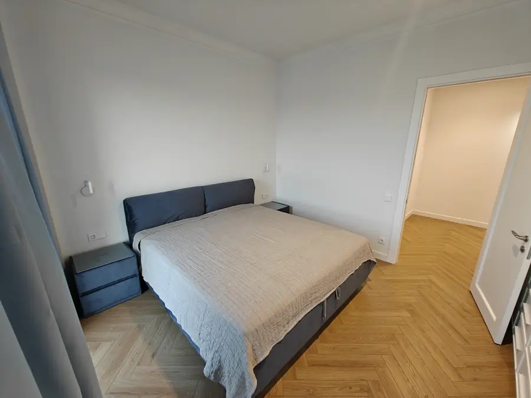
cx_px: 266
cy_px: 199
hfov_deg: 102.1
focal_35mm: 14
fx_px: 215
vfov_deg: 85.7
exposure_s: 1/56
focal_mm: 2.62
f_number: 2.2
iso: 320
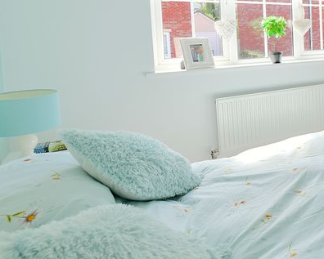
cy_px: 56
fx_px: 326
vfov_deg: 41.7
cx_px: 416
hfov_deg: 36.1
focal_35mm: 34
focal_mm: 14
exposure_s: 1/160
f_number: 6.3
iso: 160
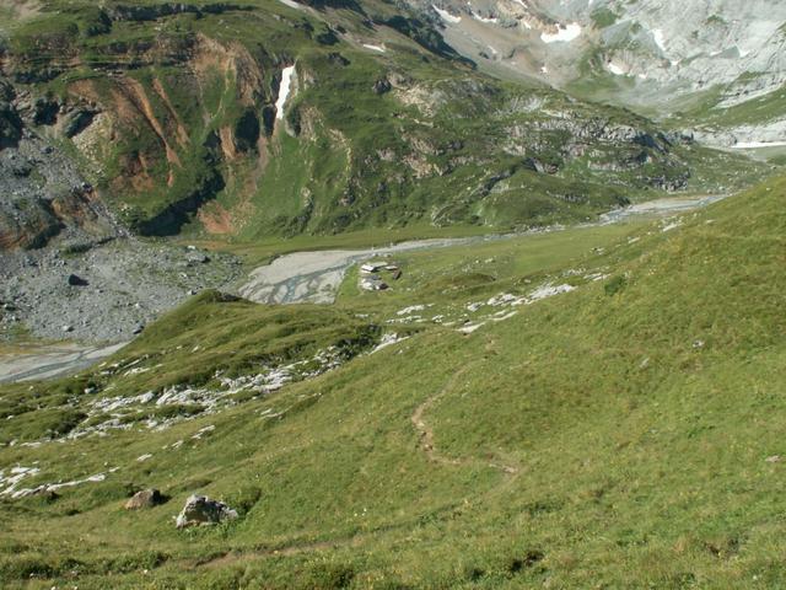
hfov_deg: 52.6
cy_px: 295
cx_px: 393
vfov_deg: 40.7
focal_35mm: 35
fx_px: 795
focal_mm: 5.86
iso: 50
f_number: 5.6
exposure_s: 1/200
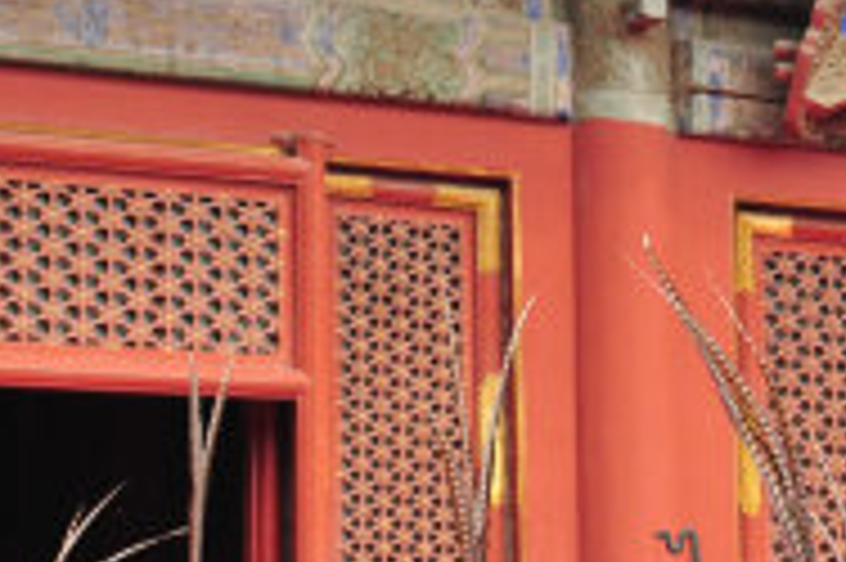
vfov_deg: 10.3
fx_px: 3099
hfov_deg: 14.4
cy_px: 463
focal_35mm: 132
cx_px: 1318
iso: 500
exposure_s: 1/200
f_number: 7.1
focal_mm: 24
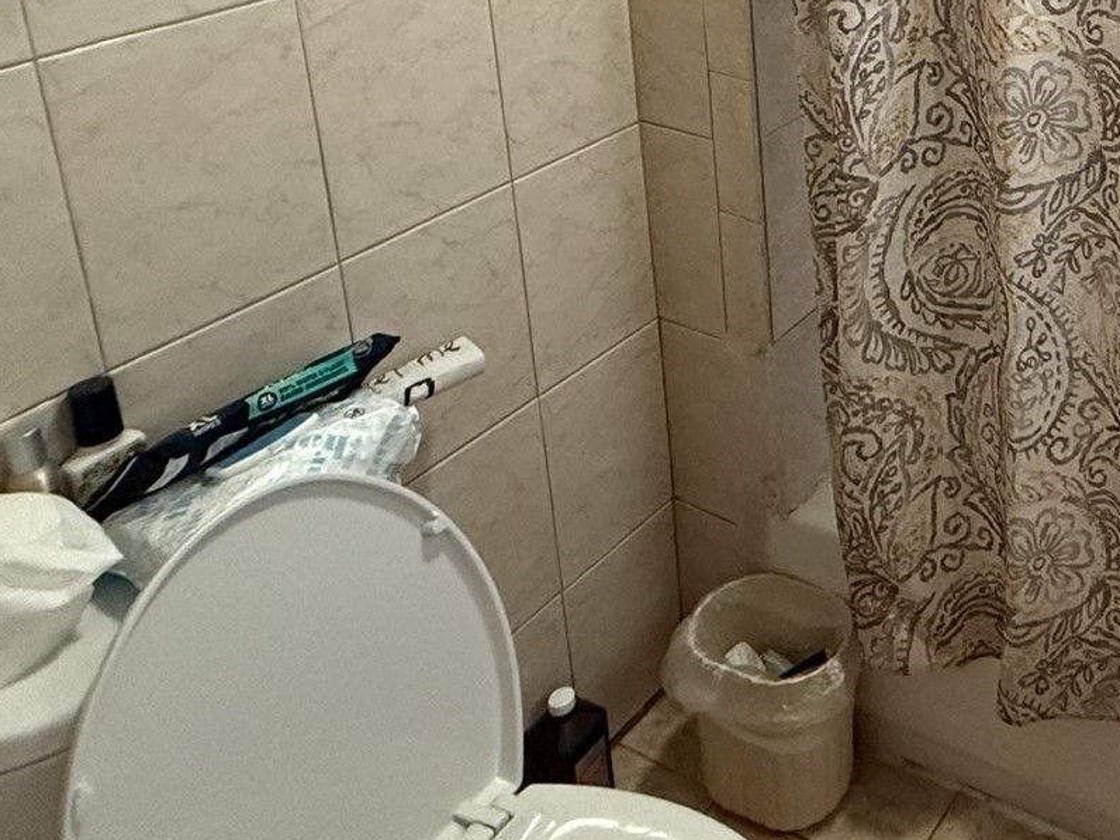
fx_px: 1165
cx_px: 1183
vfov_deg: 34.2
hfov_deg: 42.3
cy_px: -89
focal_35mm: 36
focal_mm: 2.22
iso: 800
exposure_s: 1/60
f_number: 2.2
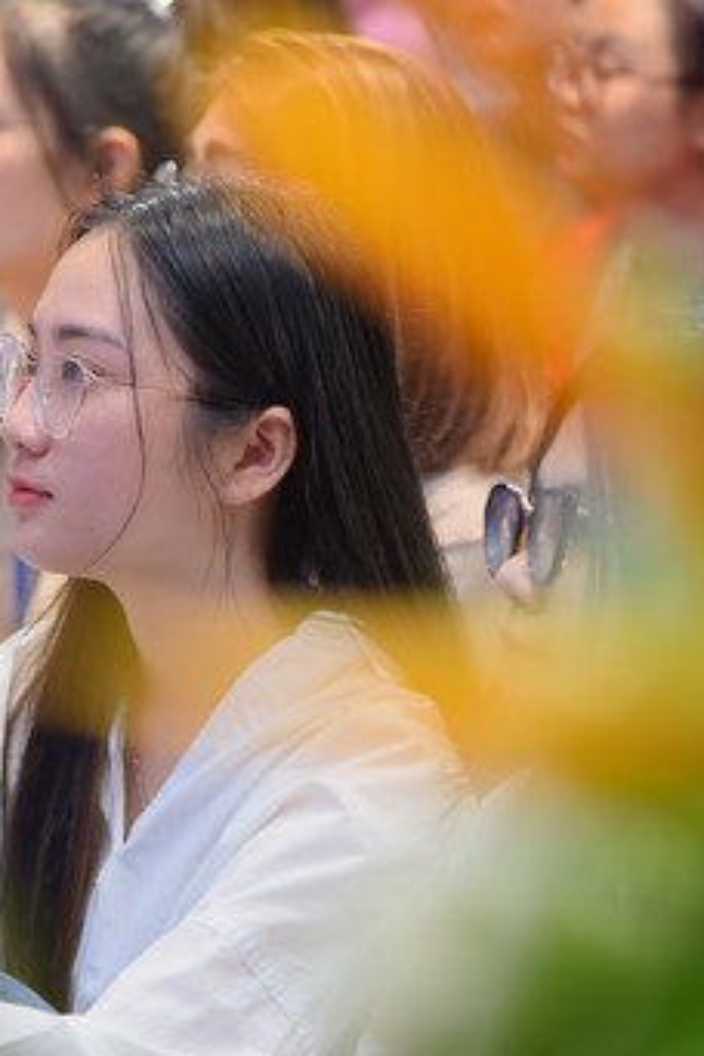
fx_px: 6687
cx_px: 215
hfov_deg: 6.0
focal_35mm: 228
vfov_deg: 9.0
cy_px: 584
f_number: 4.5
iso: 1250
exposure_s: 1/125
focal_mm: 120
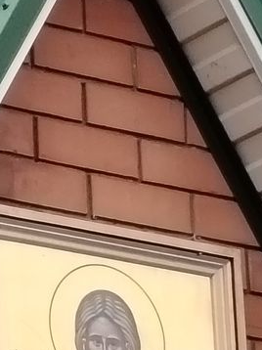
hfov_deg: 3.4
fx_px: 4375
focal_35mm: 433
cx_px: 111
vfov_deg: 4.6
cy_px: 403
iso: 100
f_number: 1.75
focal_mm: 5.25
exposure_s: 1/111
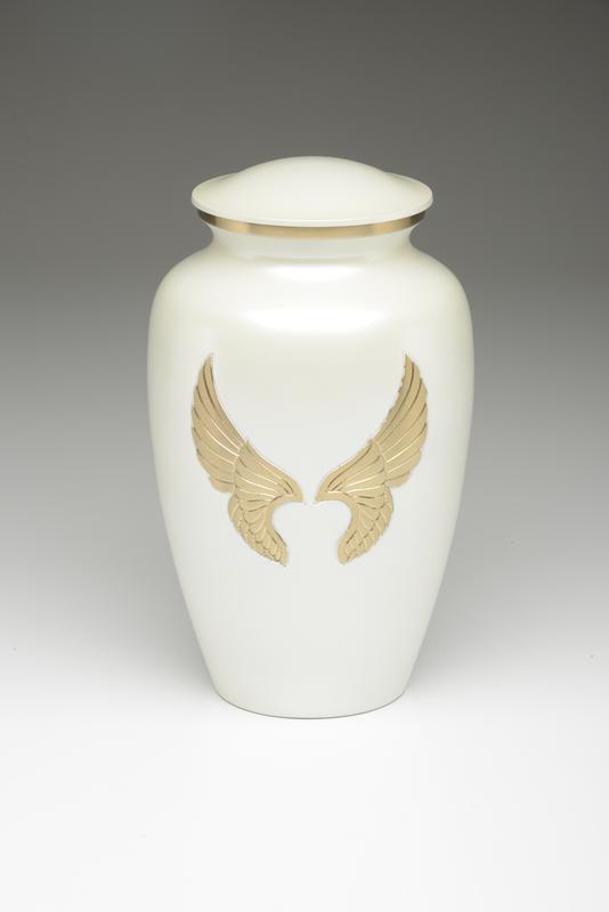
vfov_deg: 15.2
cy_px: 456
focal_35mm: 135
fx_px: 3422
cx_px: 304
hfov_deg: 10.2
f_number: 18
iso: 100
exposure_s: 1/100
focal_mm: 135
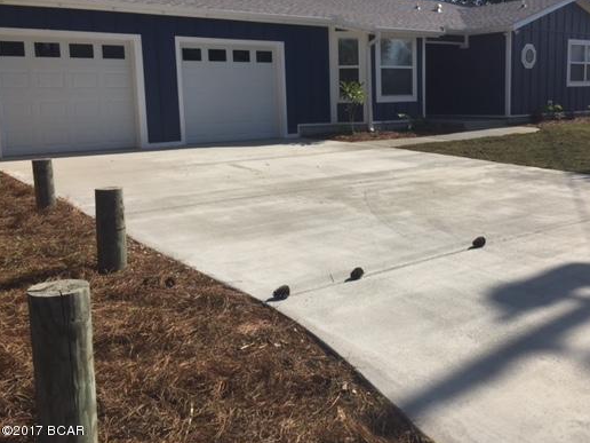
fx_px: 614
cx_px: 361
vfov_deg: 39.5
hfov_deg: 50.9
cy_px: 179
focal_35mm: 36
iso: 32
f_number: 2.2
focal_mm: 4.15
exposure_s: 1/2639
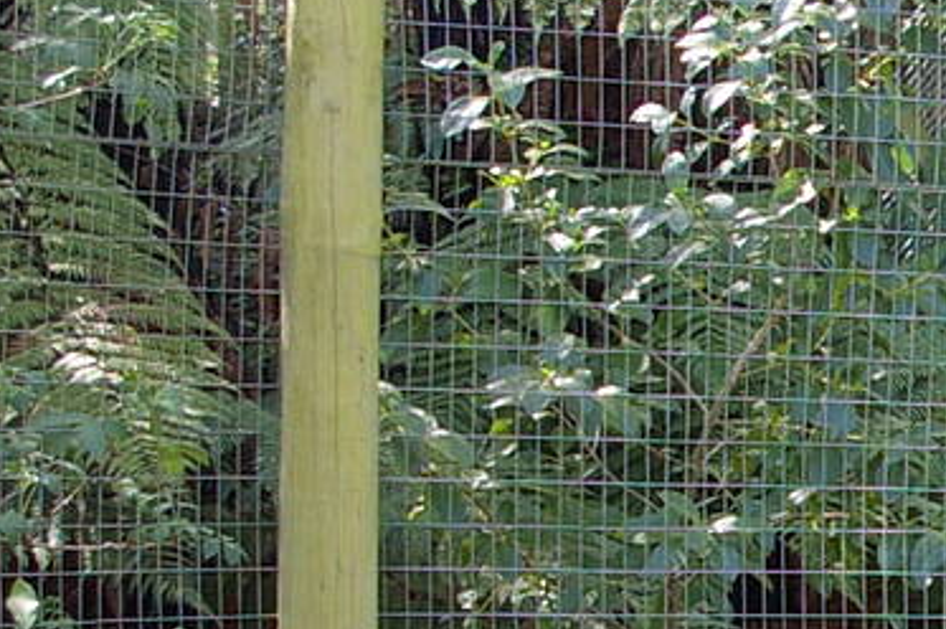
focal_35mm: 135
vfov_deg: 10.1
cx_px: 1192
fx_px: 3548
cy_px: 522
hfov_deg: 14.6
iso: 400
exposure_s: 1/60
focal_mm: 21
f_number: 4.5
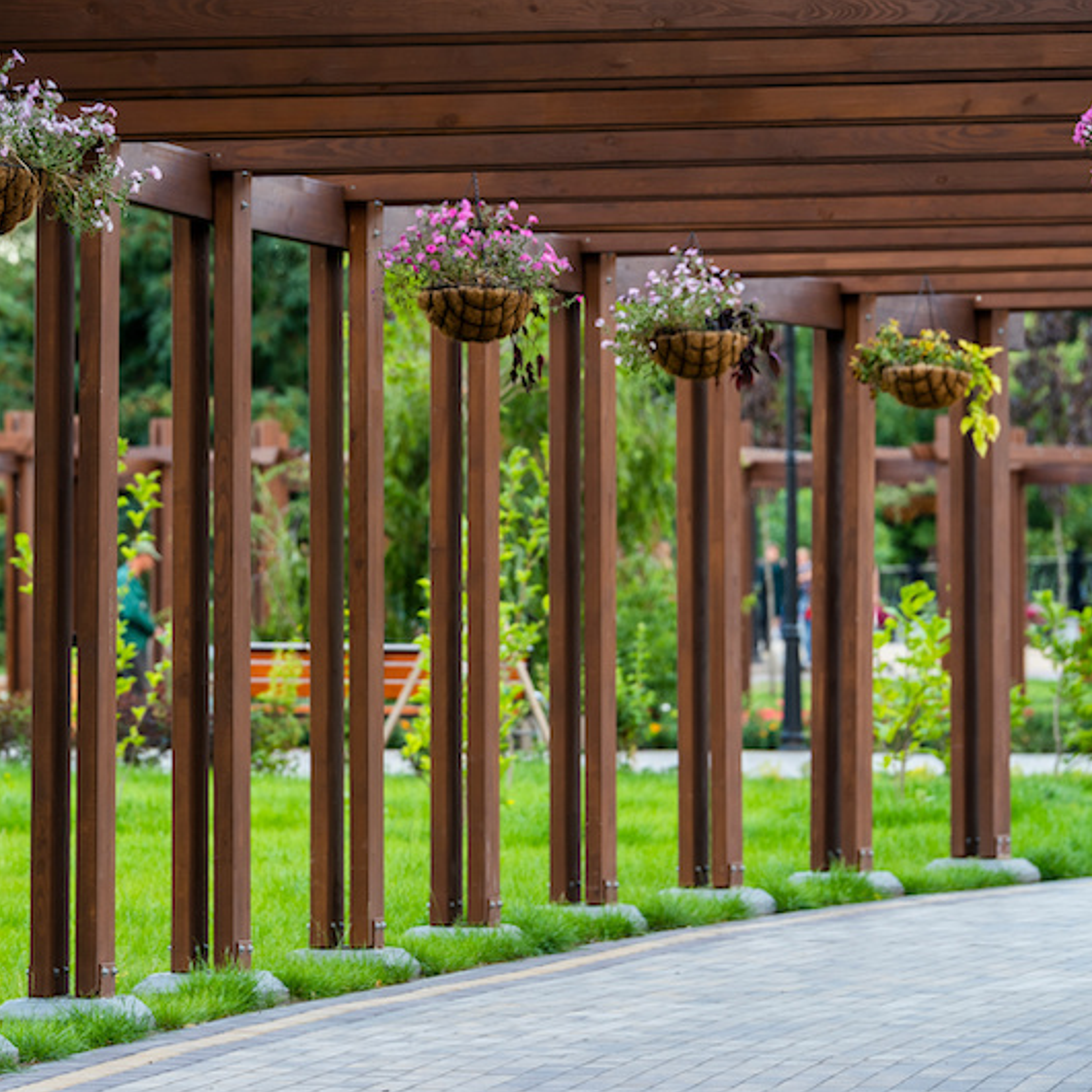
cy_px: 547
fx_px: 7317
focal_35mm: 205
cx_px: 422
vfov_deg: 8.5
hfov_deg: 8.5
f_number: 5.6
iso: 400
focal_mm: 160
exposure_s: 1/45
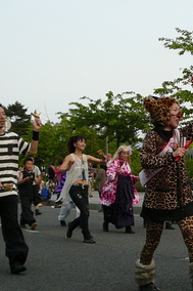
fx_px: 660
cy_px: 178
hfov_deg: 16.3
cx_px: 199
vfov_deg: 24.7
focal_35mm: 82
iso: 100
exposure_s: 1/500
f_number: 2.8
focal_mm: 5.2
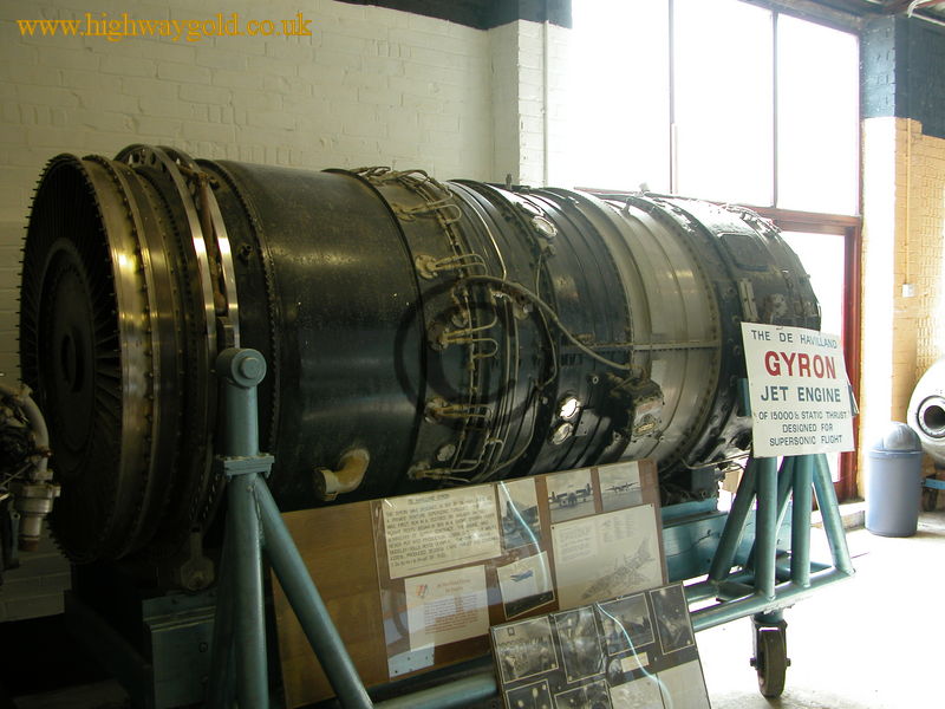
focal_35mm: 35
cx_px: 472
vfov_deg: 40.7
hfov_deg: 52.6
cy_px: 354
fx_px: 955
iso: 100
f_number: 2.8
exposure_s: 1/30.8
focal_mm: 8.9
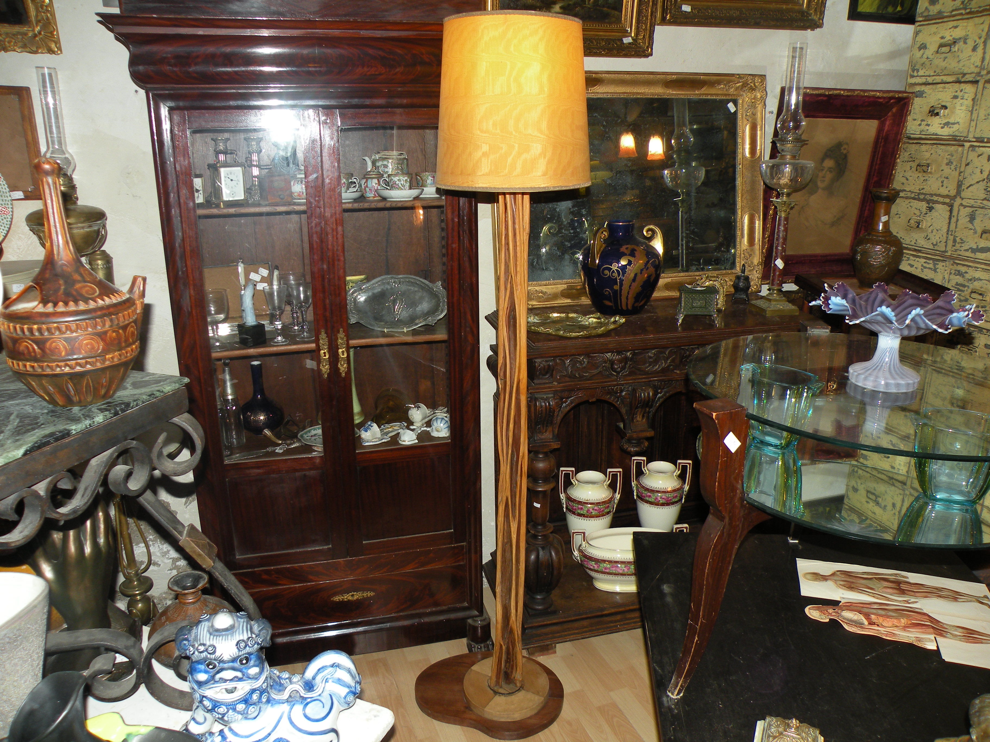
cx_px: 495
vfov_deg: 51.4
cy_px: 371
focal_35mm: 27
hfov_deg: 65.3
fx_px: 772
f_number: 2.8
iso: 68
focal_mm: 4.7
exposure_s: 1/60
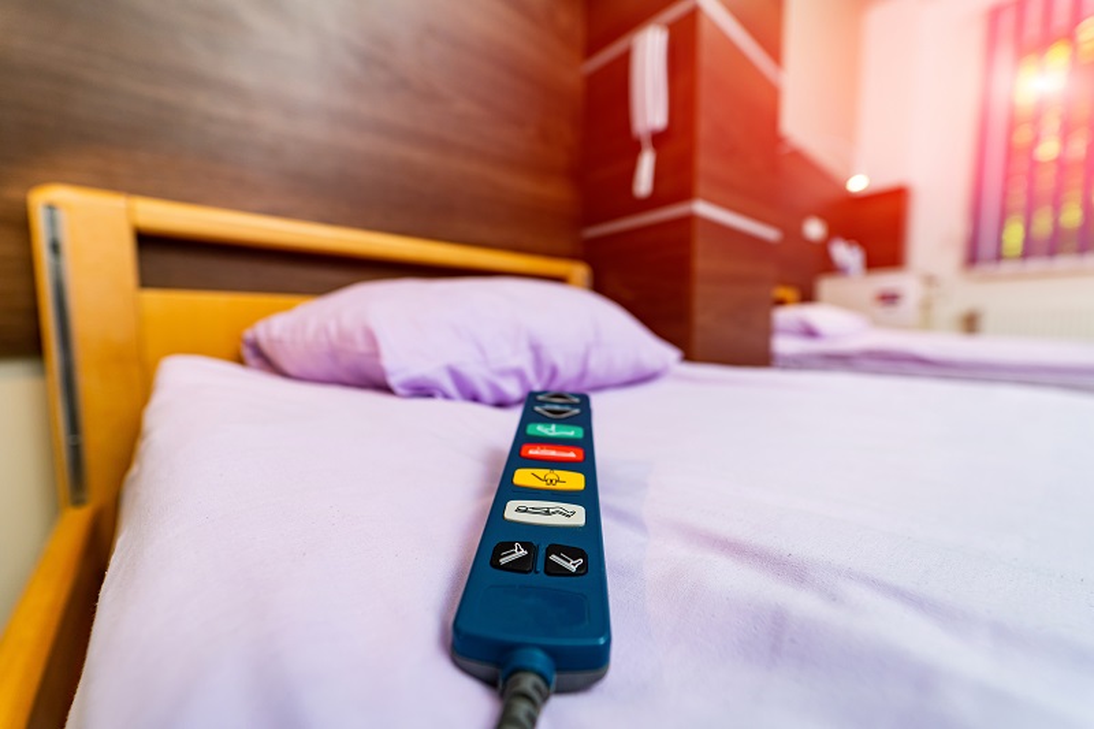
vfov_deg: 81.2
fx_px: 425
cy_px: 364
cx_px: 547
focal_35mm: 14
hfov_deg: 104.3
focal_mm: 14
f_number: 3.2
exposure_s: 1/200
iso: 250
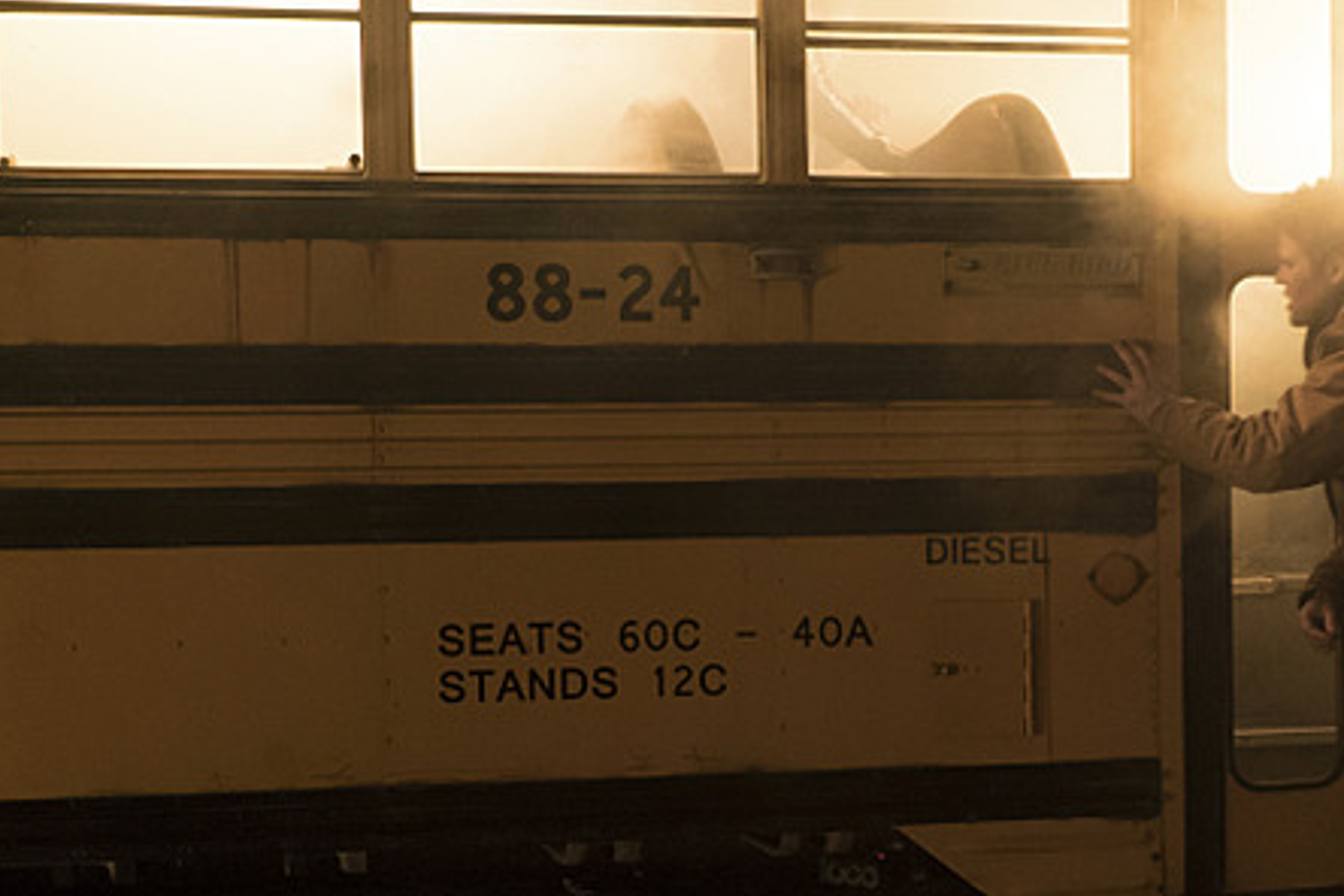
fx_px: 2165
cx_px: 714
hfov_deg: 34.5
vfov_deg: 23.3
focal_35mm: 58
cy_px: 590
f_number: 4
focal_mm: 33
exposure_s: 1/60
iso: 8000
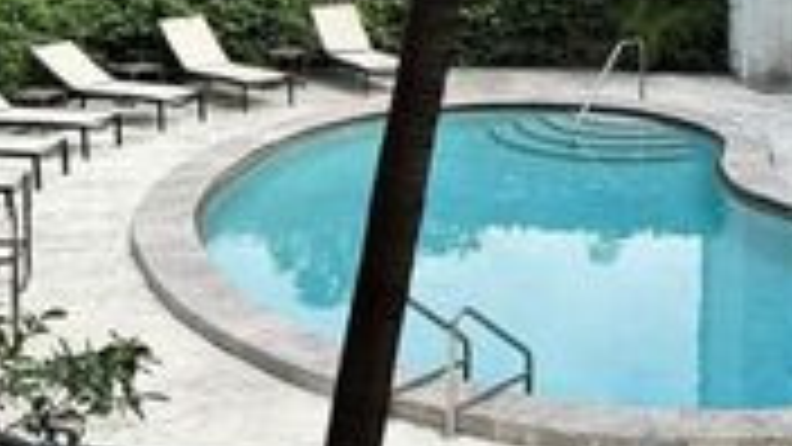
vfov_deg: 13.4
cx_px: 752
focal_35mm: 88
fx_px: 1848
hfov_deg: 23.4
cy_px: -79
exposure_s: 1/2110
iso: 100
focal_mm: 6.76
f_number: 1.78
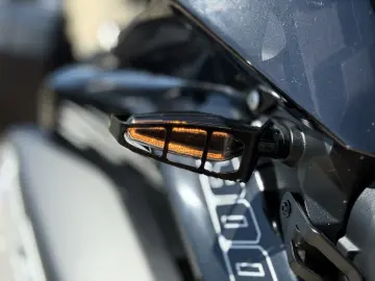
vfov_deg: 30.3
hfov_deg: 39.7
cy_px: 140
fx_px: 520
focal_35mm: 48
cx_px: 188
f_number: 1.78
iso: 100
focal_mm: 6.76
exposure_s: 1/1980
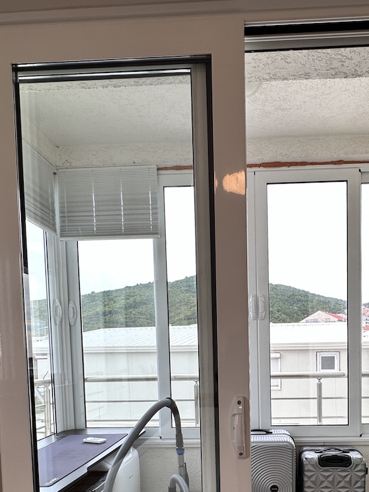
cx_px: 252
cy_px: 369
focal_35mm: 24
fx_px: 341
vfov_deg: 67.1
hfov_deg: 55.4
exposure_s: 1/99
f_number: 2.2
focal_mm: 2.22
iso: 64
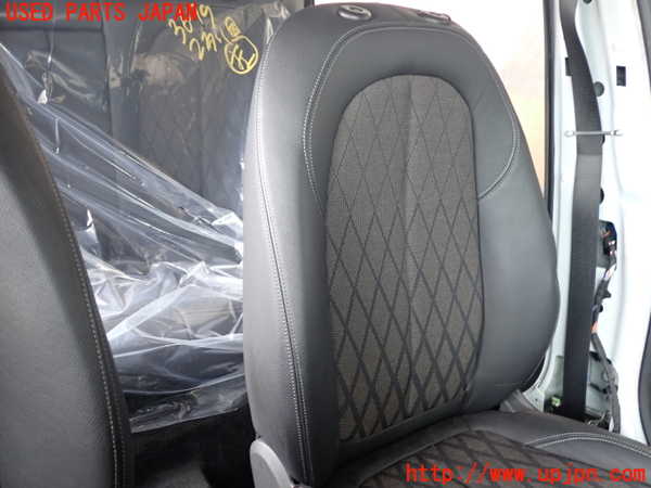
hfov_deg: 60.0
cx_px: 326
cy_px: 244
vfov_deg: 46.8
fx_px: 564
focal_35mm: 30
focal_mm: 5.4
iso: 200
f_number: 2.3
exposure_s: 1/30
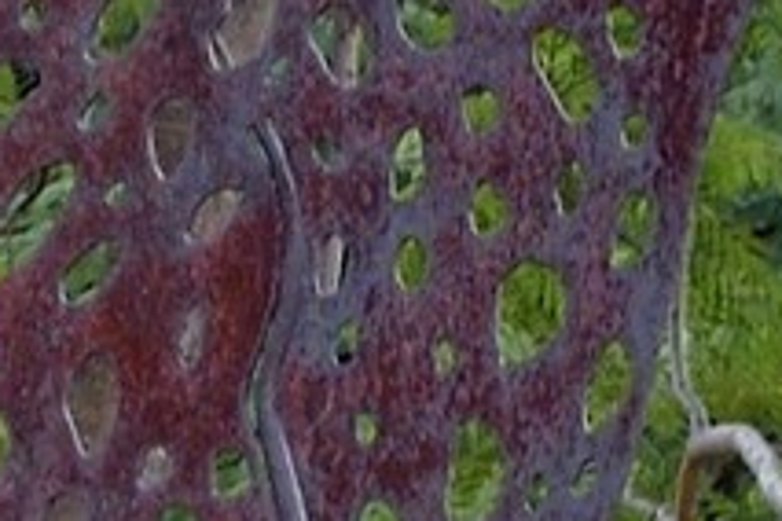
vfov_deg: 3.3
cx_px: 187
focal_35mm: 361
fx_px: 7841
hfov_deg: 5.7
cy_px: 3170
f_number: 11
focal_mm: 32
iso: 400
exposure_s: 1/160
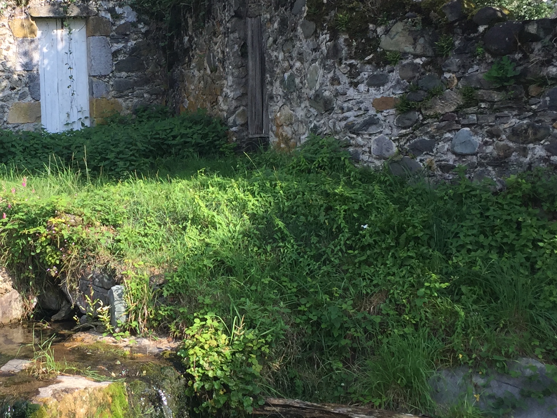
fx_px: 1030
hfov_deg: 29.4
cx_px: 91
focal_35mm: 64
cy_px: 201
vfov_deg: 22.9
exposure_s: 1/807
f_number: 2.2
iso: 32
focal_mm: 4.15
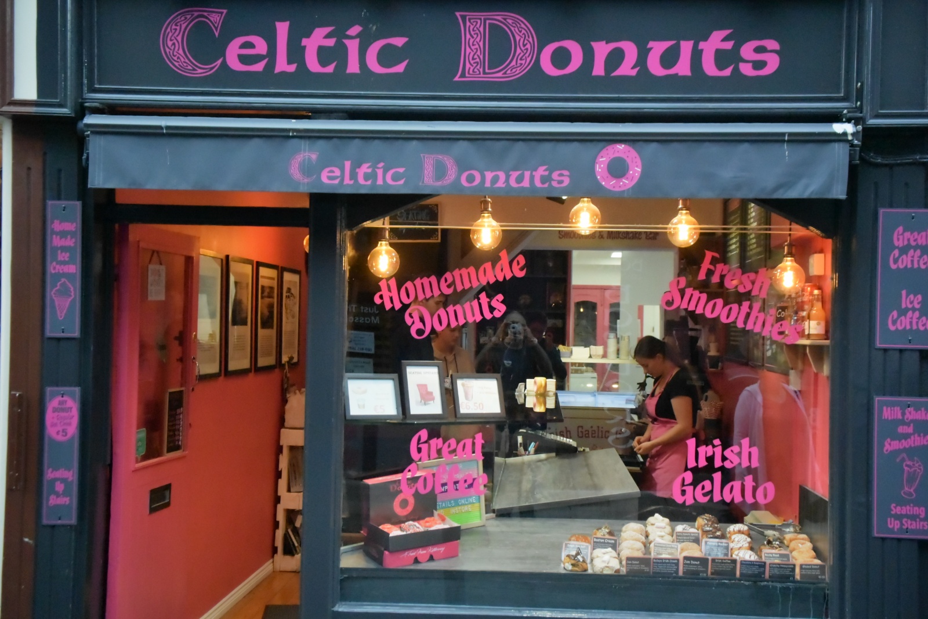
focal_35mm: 48
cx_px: 464
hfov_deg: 41.1
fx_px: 1237
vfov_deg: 28.1
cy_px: 310
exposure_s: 1/500
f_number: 4.5
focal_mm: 18
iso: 5600
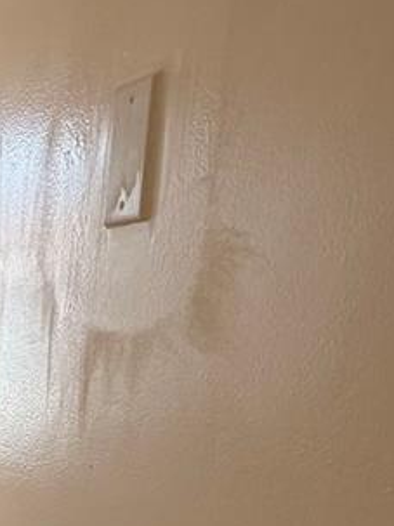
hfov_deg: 14.6
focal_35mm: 71
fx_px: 1078
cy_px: 549
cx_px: -515
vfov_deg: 25.8
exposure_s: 1/121
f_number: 2.2
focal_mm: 2.22
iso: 160
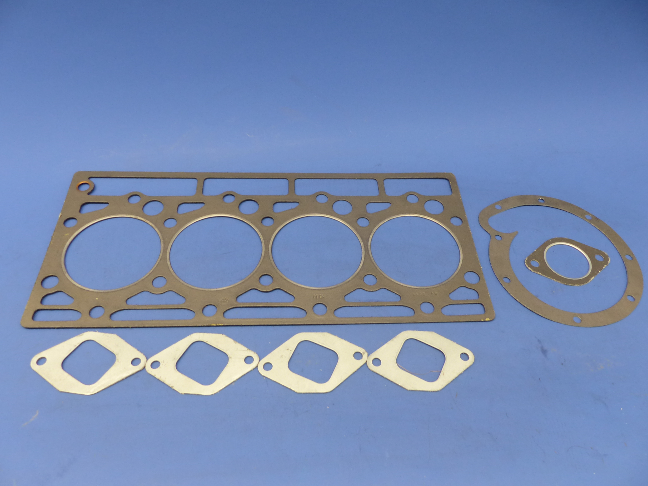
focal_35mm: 26
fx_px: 487
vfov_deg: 53.0
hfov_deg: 67.3
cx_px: 323
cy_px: 250
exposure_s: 1/60
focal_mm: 4.5
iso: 200
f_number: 2.8
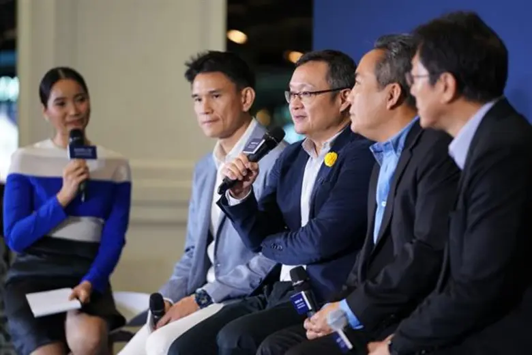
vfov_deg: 9.0
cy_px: 178
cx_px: 266
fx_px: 2246
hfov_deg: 13.5
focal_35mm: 152
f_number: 2.8
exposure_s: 1/200
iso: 800
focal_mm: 152
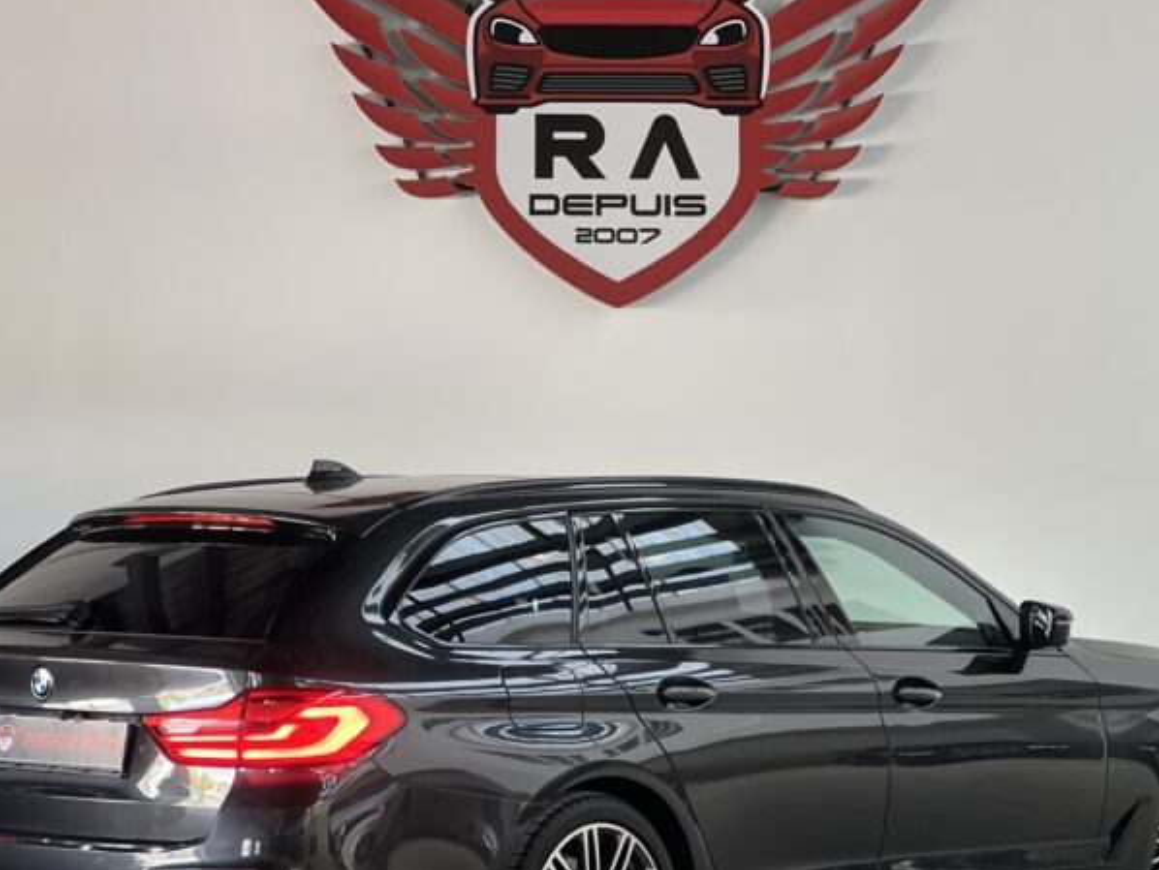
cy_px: 471
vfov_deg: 14.4
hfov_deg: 19.1
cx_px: 605
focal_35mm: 103
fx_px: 3450
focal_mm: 9
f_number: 2.8
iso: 320
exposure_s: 1/40
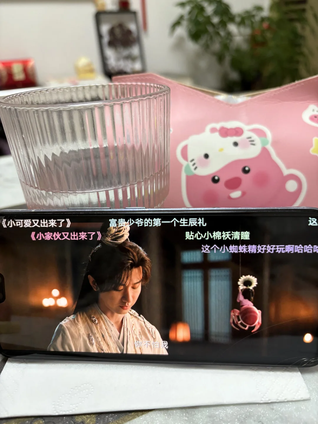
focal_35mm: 26
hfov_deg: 53.1
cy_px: 212
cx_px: 159
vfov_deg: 67.3
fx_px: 318
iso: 200
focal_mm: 5.96
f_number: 1.6
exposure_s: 1/60
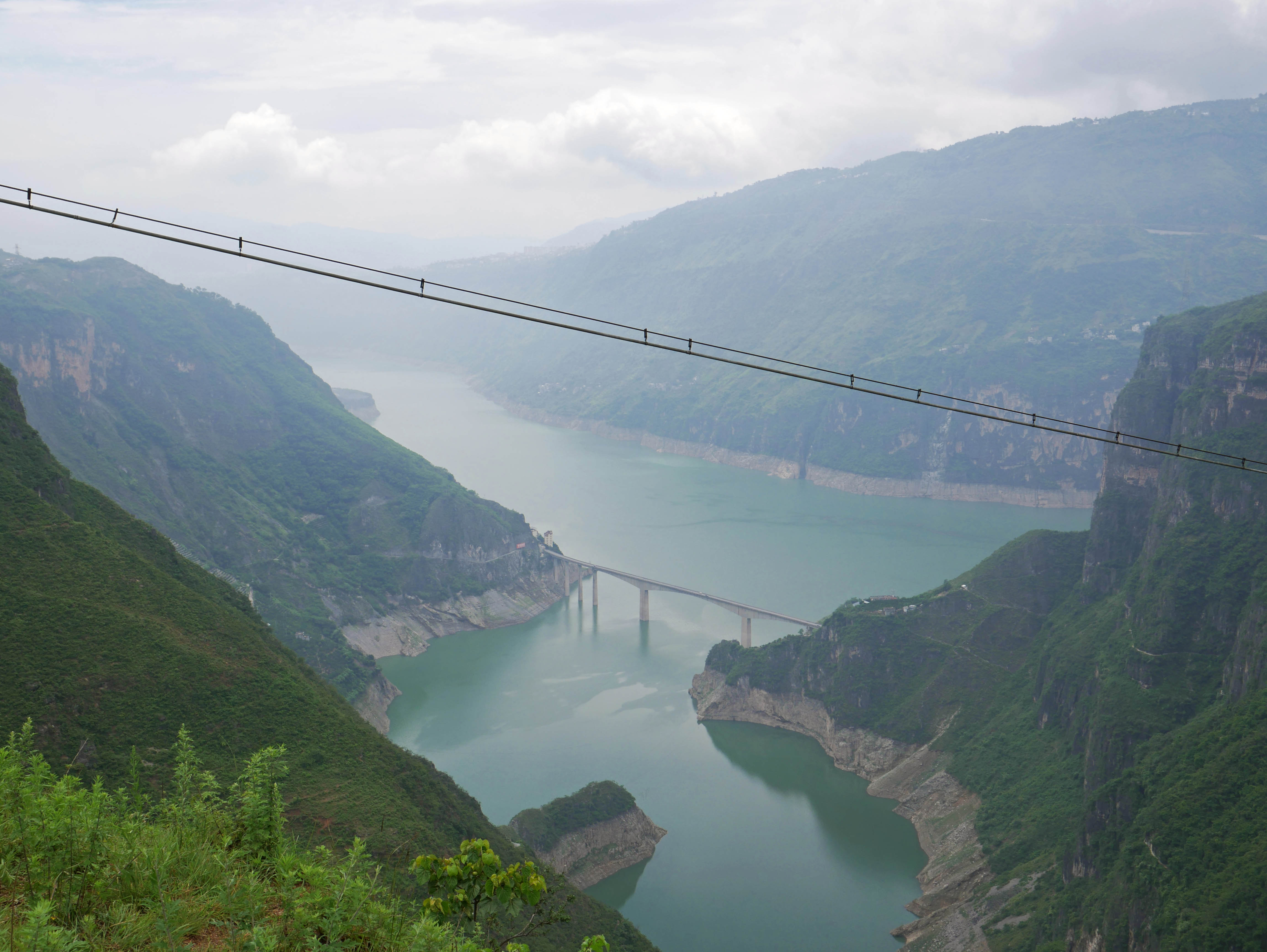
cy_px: 476
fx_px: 1465
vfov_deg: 36.0
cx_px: 634
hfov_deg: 46.8
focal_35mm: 40
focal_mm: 20
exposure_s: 1/400
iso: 200
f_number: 9
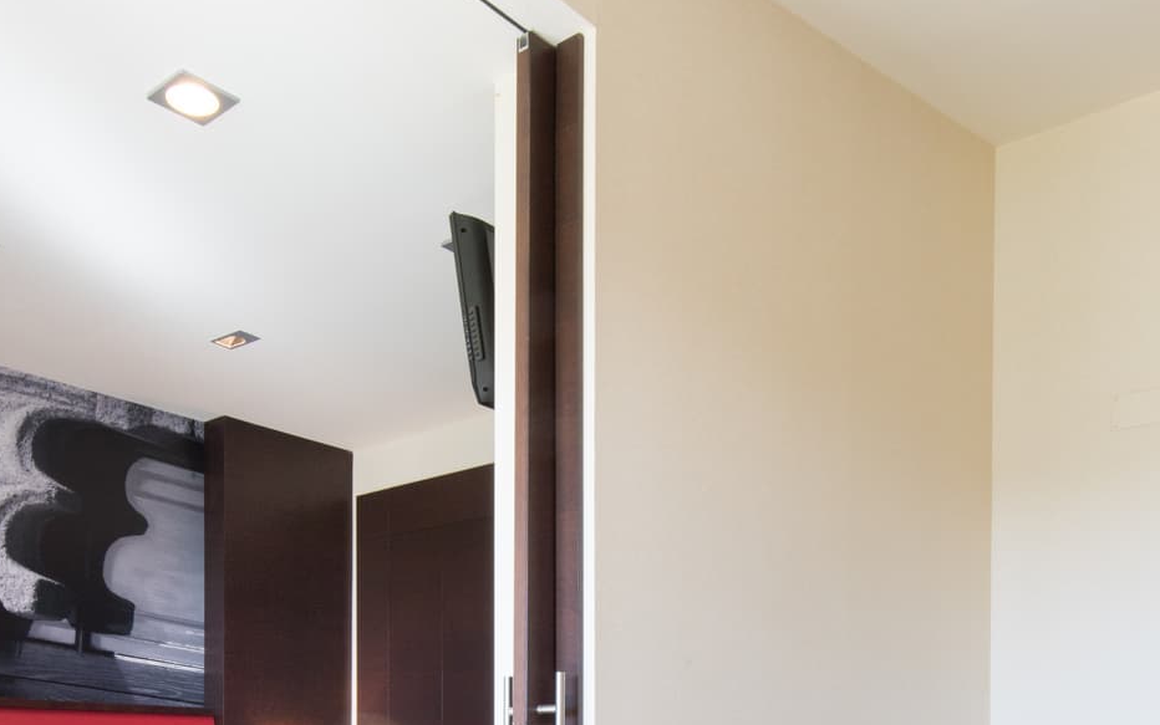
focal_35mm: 35
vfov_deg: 32.6
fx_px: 1107
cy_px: 764
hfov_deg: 55.3
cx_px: 553
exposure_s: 1/8
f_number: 20
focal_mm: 16
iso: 200
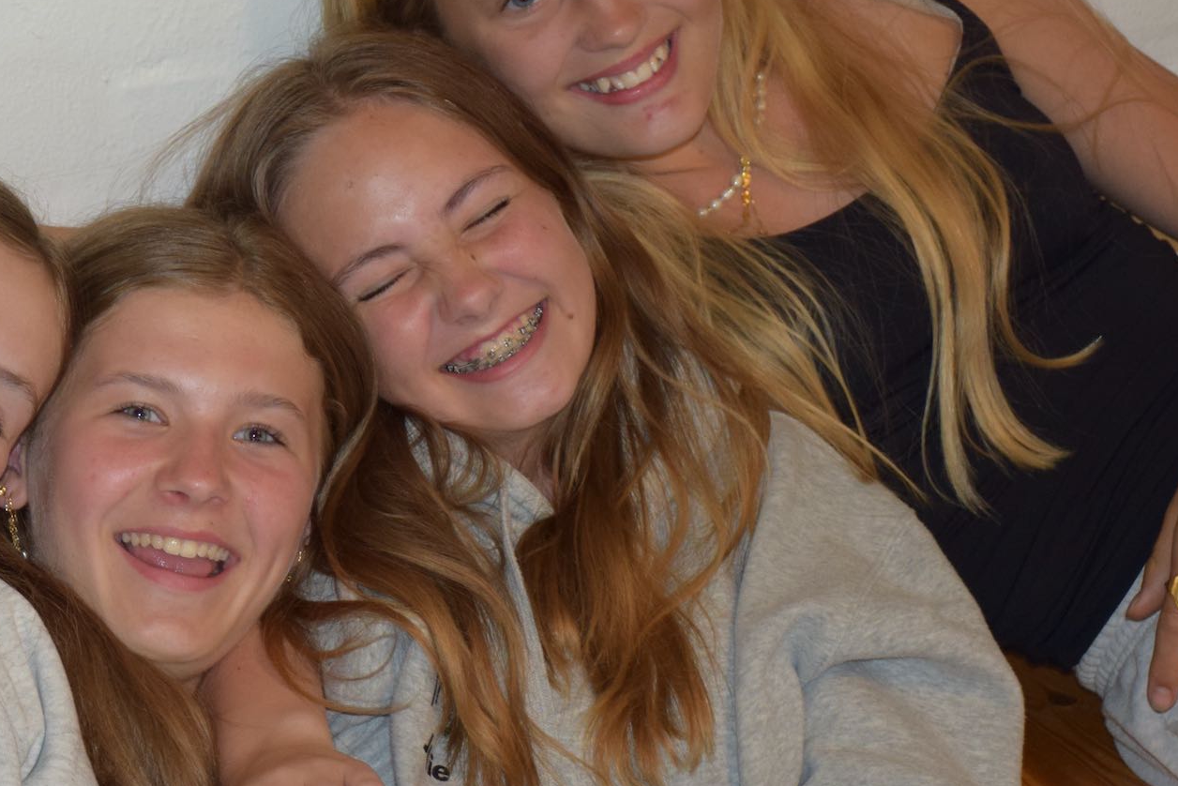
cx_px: 262
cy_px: 395
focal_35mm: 149
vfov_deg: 9.2
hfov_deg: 13.7
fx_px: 4876
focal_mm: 48
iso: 800
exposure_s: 1/60
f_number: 4.5
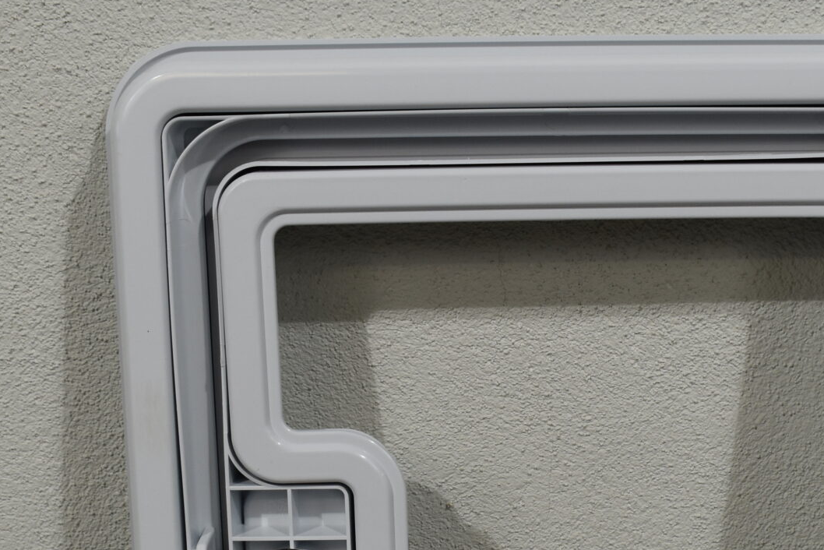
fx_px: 1745
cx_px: 546
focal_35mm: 76
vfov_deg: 17.7
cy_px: 480
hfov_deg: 26.4
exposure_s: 1/125
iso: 250
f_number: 5.6
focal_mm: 21
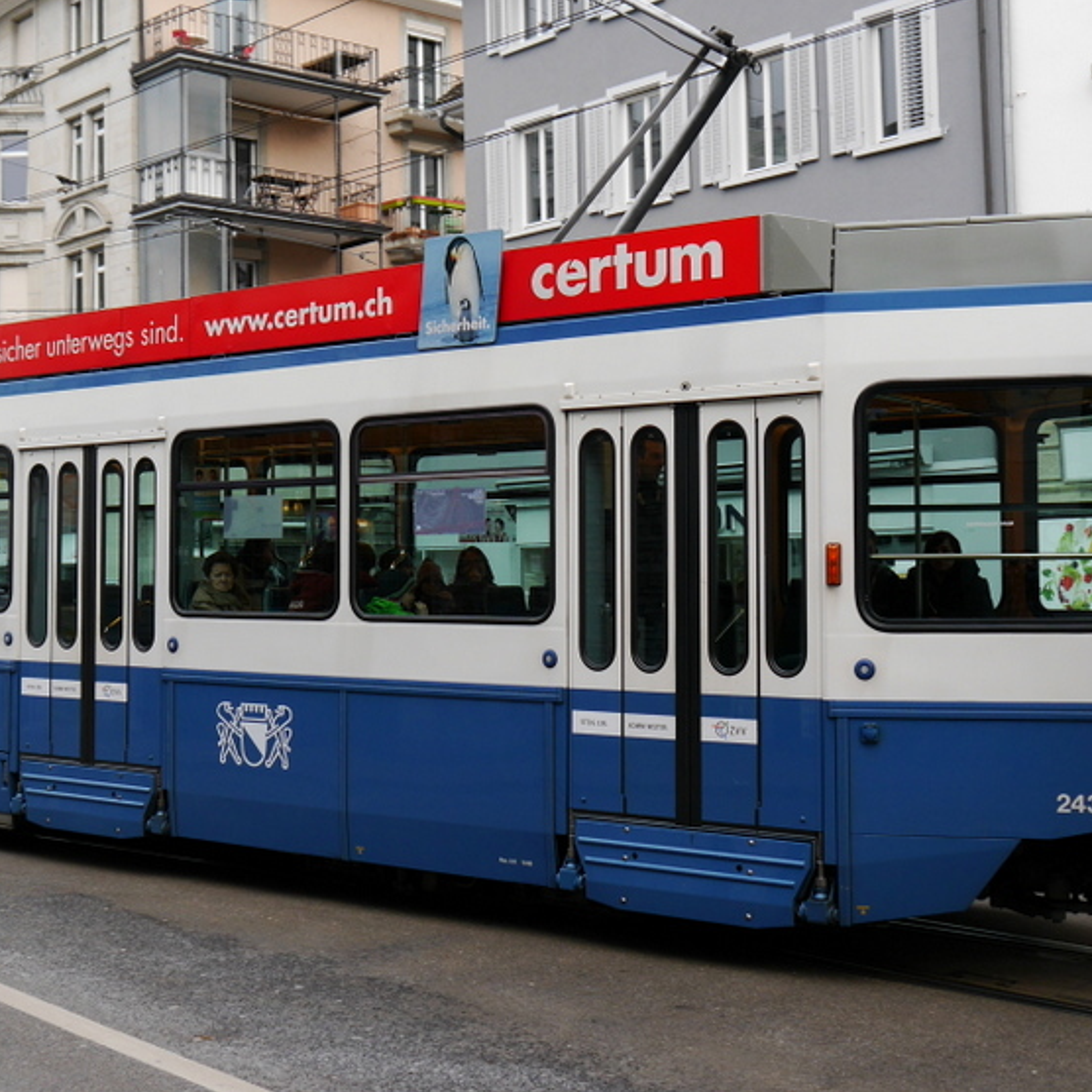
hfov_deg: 34.7
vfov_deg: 34.6
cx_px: 556
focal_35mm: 49
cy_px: 486
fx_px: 1749
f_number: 4.5
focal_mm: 14
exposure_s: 1/200
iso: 160
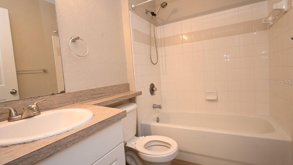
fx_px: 136
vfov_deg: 62.3
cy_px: 82
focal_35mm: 18
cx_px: 148
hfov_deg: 94.2
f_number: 4.8
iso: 640
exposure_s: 1/60
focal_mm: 11
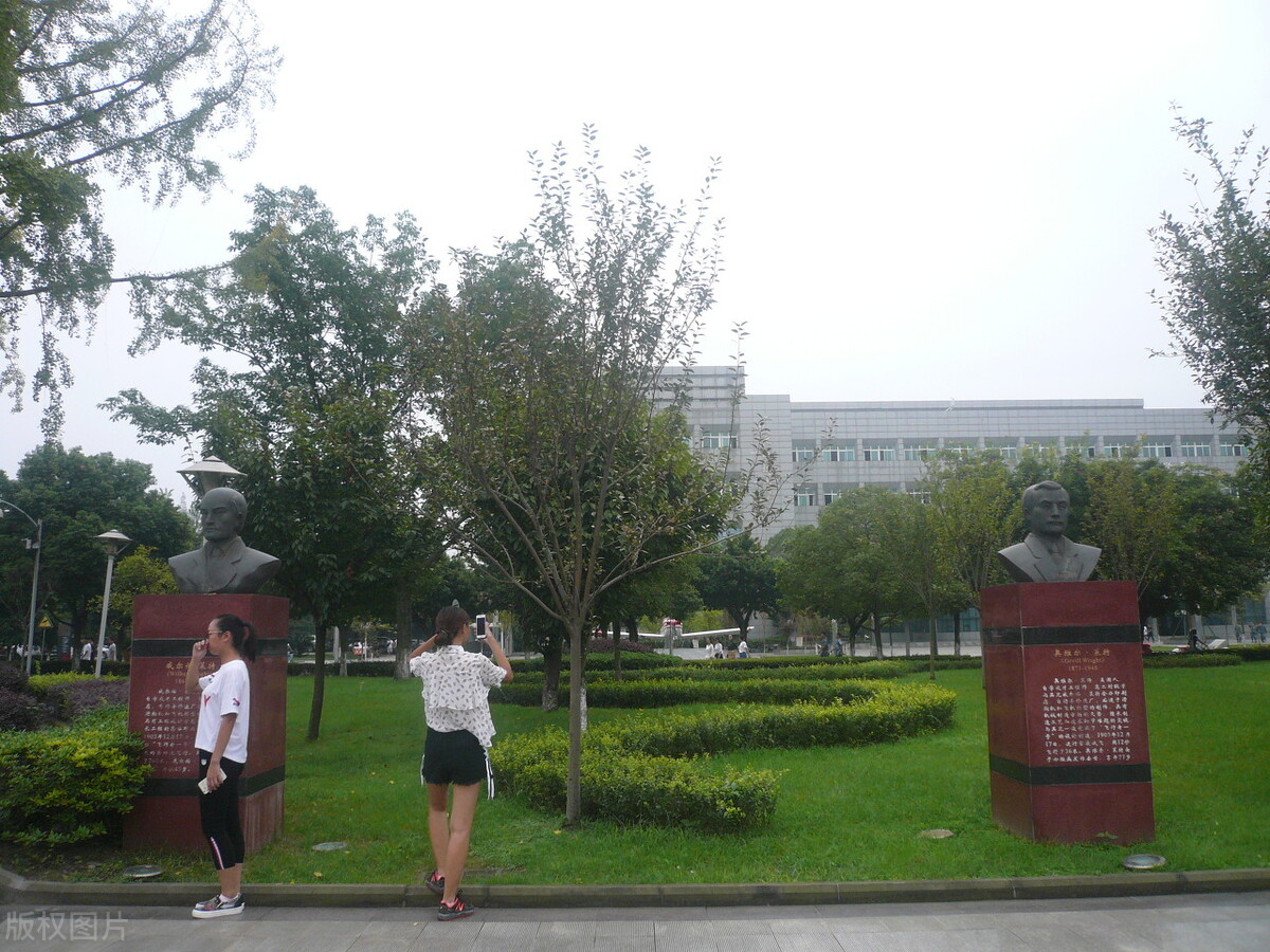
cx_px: 635
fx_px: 1027
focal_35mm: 28
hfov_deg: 63.4
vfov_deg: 49.7
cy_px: 476
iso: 100
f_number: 2.8
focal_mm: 4.6
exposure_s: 1/1000
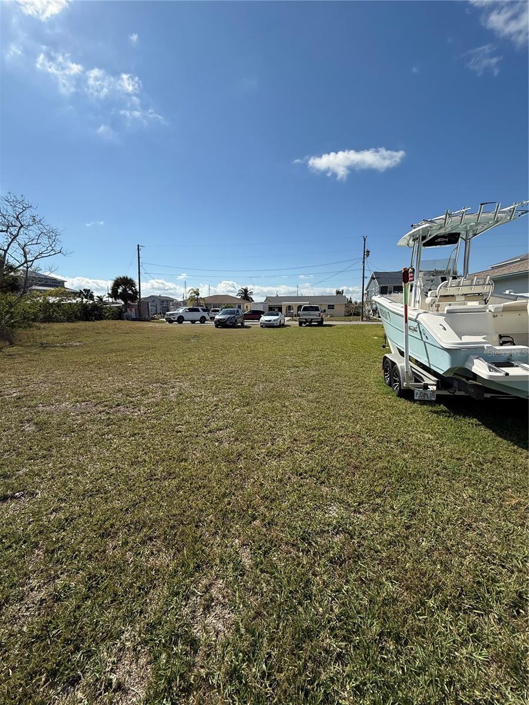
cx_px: 264
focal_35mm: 14
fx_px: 285
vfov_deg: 102.1
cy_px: 352
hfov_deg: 85.7
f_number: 2.2
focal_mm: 2.22
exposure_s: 1/3891
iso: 50
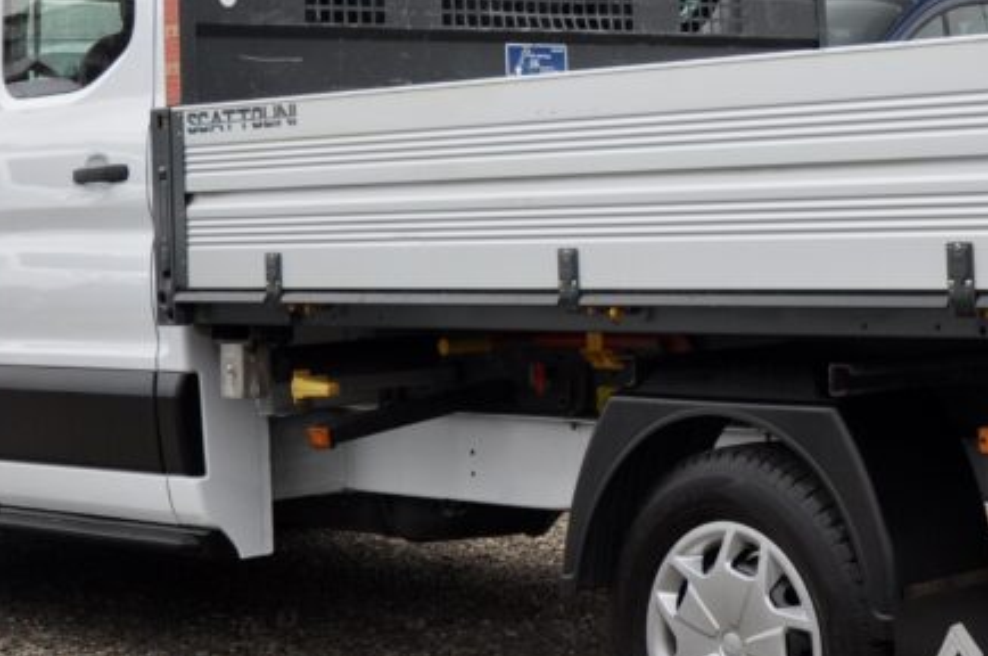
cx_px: 740
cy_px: 80
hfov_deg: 22.0
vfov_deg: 14.7
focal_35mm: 92
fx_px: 2521
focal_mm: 26
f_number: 5
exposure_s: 1/100
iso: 500
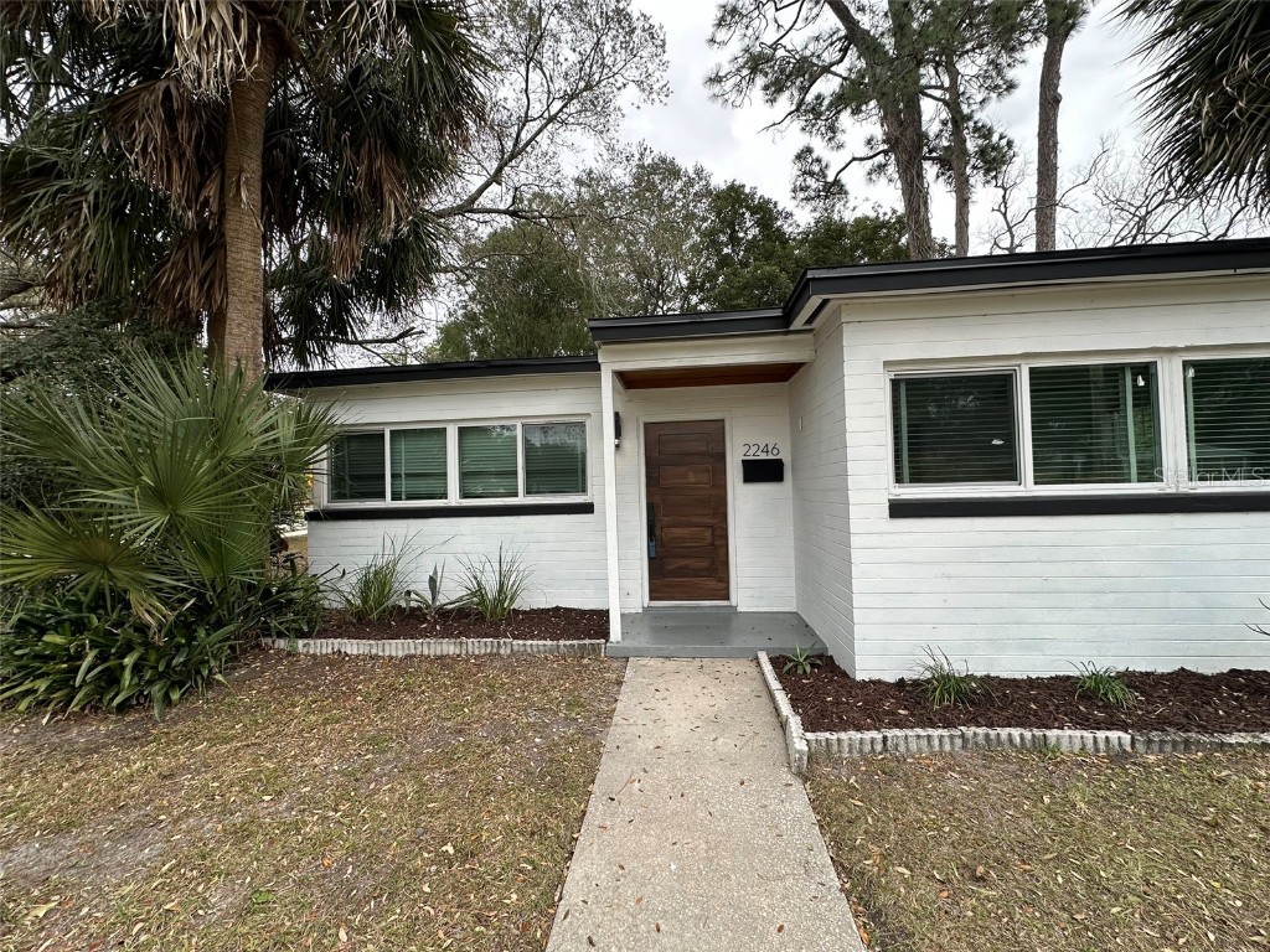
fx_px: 514
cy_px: 476
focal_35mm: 14
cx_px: 635
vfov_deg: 85.7
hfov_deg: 102.1
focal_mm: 2.22
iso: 40
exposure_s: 1/268
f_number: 2.2
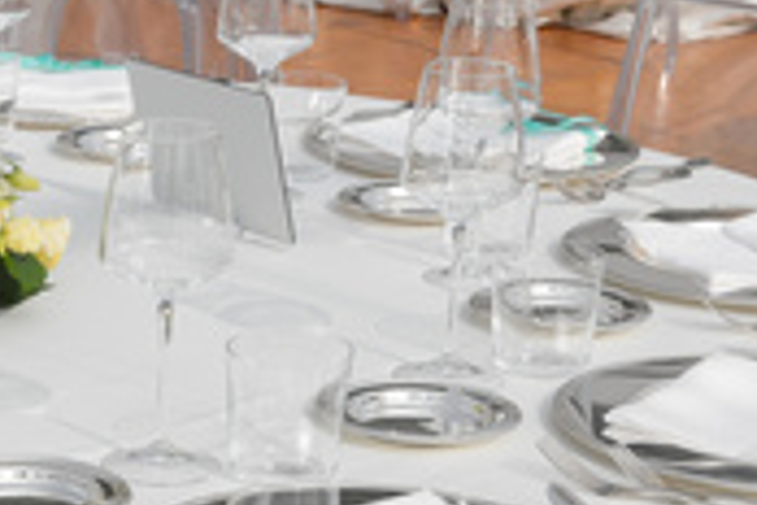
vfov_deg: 10.3
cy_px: 464
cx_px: -131
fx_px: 2796
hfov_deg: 14.9
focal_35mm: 133
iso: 100
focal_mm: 40
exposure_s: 1/350
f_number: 9.5
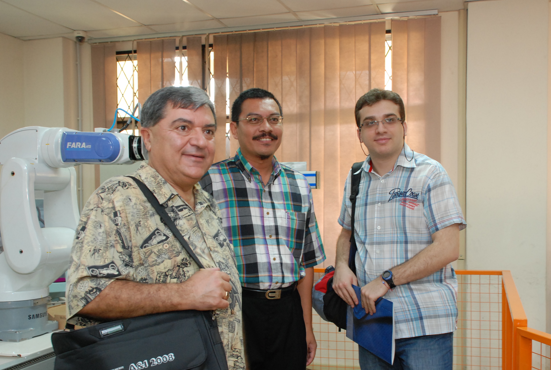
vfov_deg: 30.6
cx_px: 283
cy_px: 220
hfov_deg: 44.4
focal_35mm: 44
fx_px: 675
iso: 640
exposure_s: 1/30
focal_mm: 24
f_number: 4
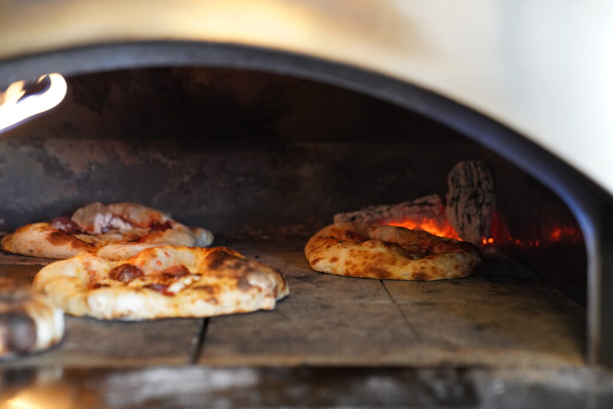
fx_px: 1192
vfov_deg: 19.5
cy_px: 204
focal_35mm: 70
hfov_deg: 28.8
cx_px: 306
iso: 5000
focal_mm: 70
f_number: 2.8
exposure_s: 1/160
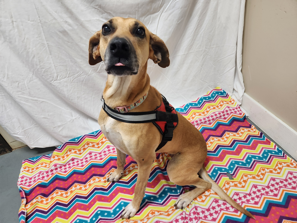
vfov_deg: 58.9
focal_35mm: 23
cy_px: 112
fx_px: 197
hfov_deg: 73.9
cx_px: 148
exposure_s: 1/120
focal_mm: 5.4
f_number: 1.8
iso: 320
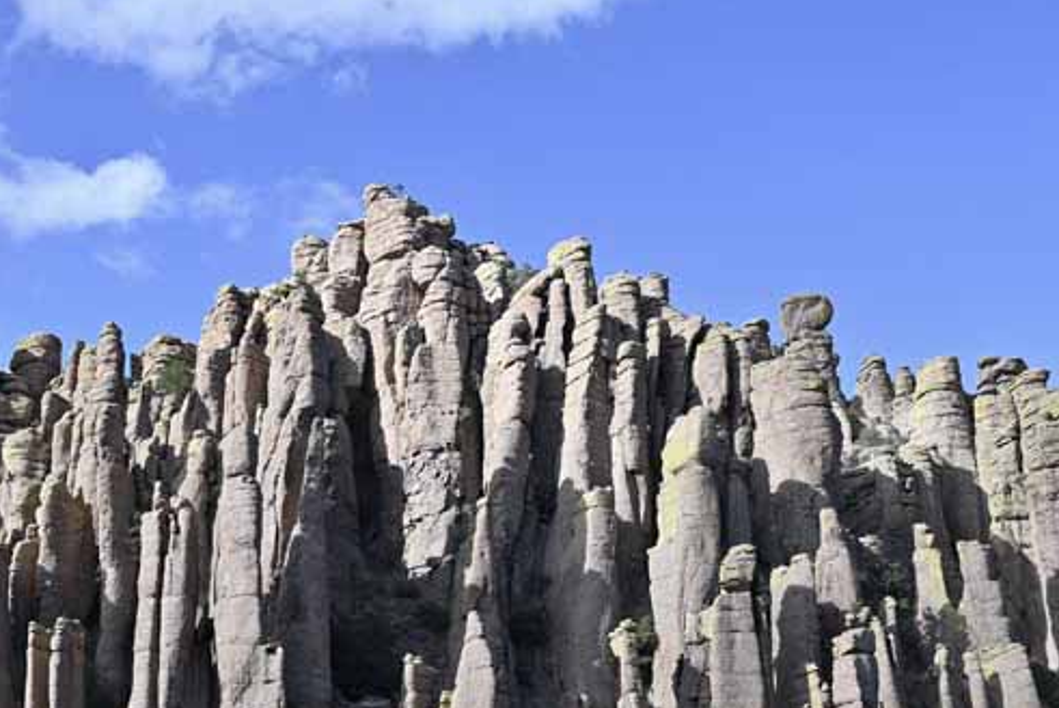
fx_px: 1678
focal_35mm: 57
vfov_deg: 23.6
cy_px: 518
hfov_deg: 35.0
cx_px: 442
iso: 100
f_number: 5
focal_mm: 35
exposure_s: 1/640
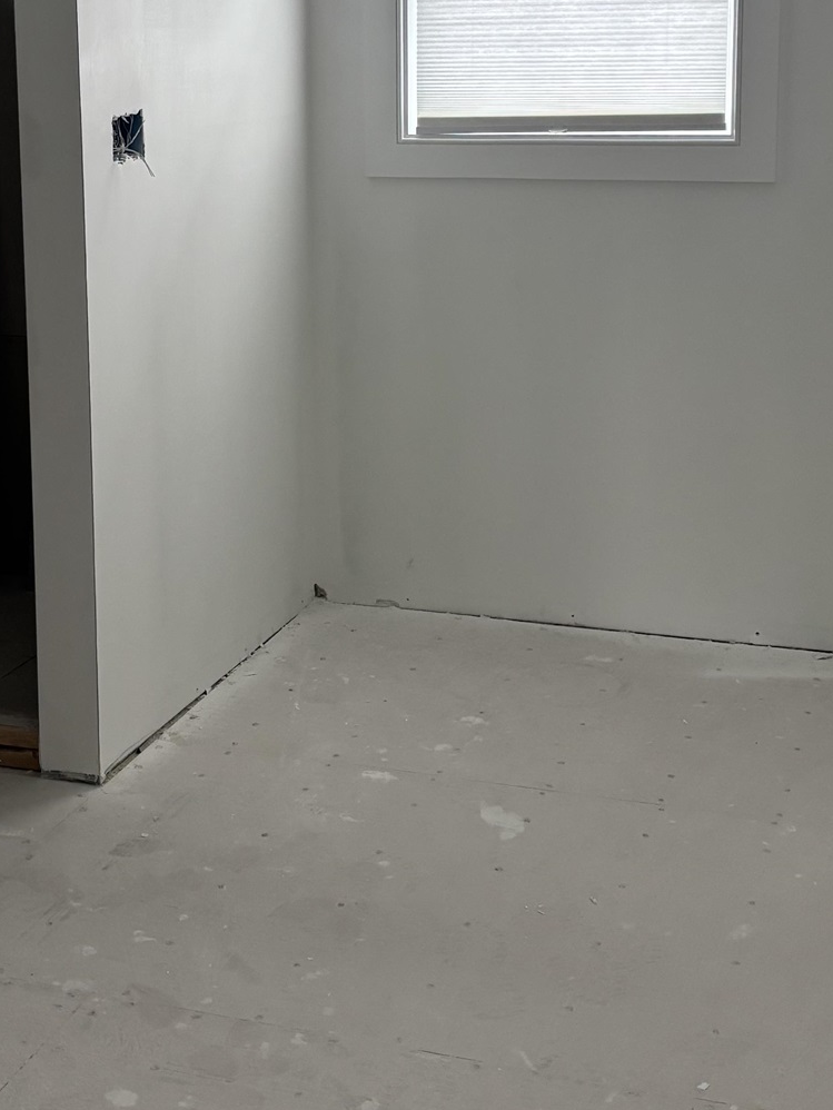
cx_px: 310
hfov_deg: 24.4
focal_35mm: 60
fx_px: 1924
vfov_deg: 31.6
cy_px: 276
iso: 160
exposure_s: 1/60
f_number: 1.6
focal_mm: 5.96
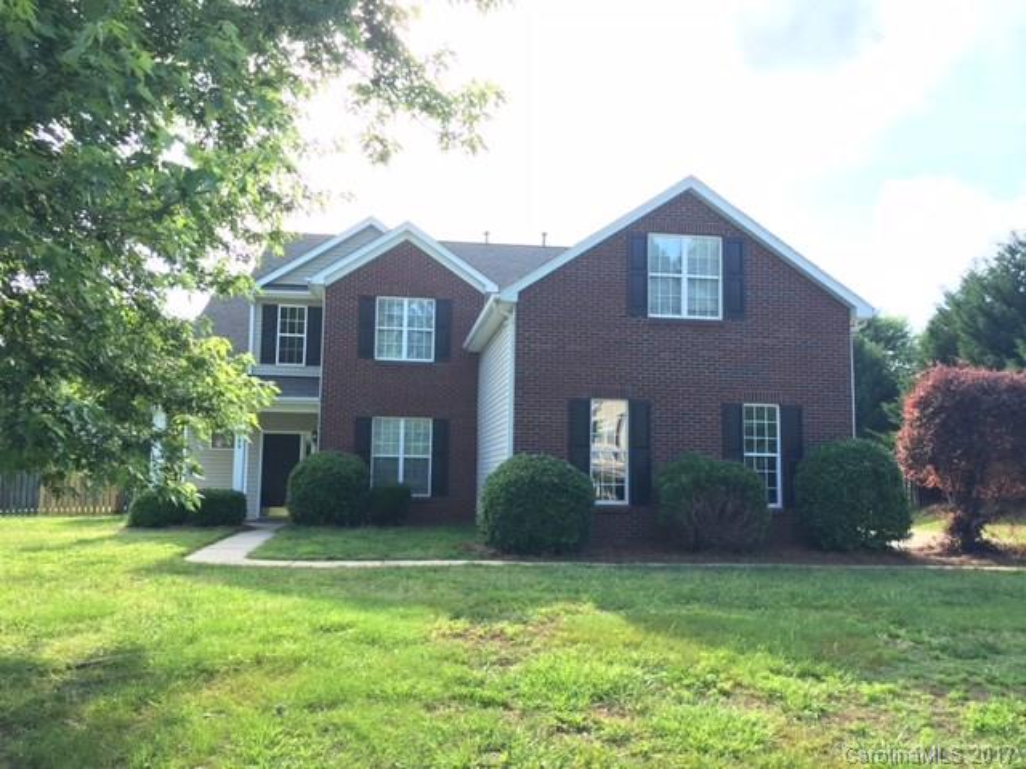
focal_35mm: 29
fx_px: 860
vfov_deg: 48.2
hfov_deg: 61.7
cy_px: 384
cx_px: 513
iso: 25
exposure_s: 1/182
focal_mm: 4.15
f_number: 2.2
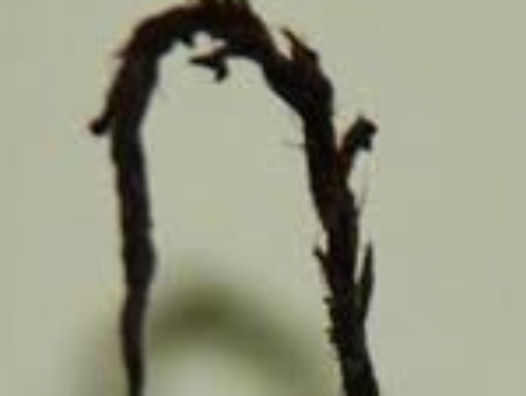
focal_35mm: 960
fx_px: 14611
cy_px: 578
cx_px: 715
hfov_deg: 2.1
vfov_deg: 1.6
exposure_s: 1/60
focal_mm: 150
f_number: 5.6
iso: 200
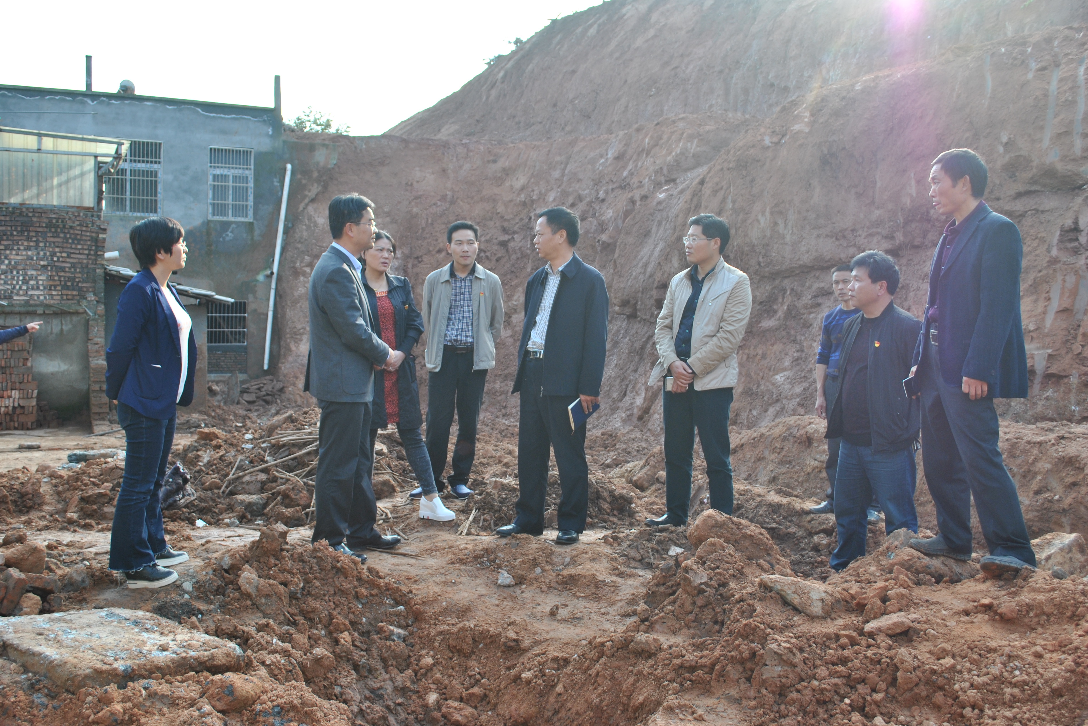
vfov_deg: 38.9
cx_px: 533
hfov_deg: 55.8
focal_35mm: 34
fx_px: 1028
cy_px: 357
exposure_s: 1/125
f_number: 5.6
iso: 160
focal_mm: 22
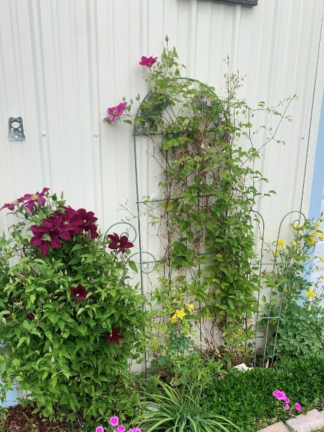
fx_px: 399
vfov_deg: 56.4
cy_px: 260
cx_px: 143
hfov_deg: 44.1
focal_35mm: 32
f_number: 1.8
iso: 25
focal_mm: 4.25
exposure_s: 1/250
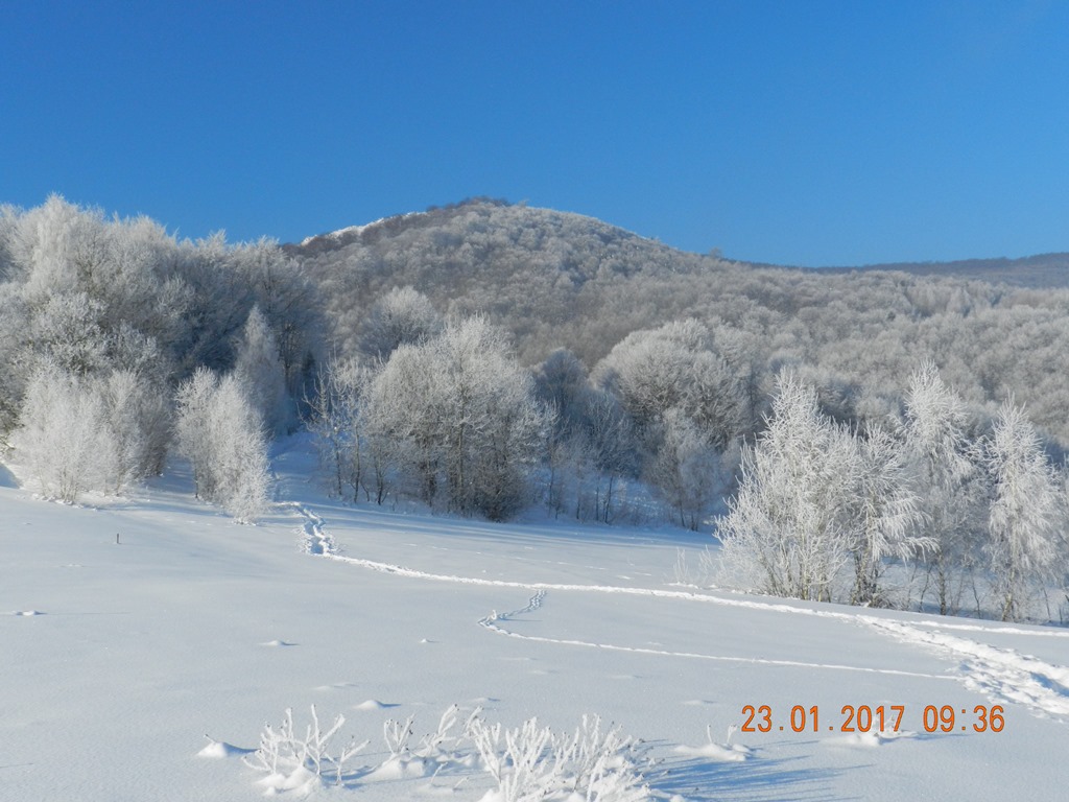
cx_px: 534
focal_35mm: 38
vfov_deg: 37.7
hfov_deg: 49.0
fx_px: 1174
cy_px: 401
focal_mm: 6.7
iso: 160
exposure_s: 1/800
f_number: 6.3
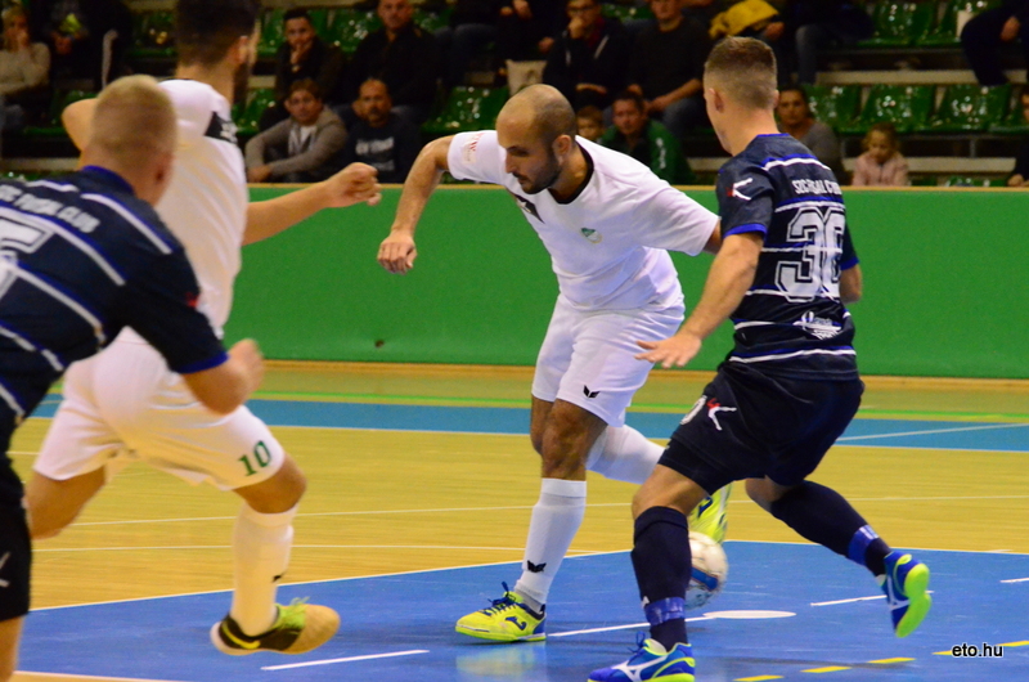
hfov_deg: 9.8
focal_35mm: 210
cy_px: 341
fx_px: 5991
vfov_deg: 6.5
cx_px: 514
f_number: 5.6
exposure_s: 1/400
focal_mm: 140
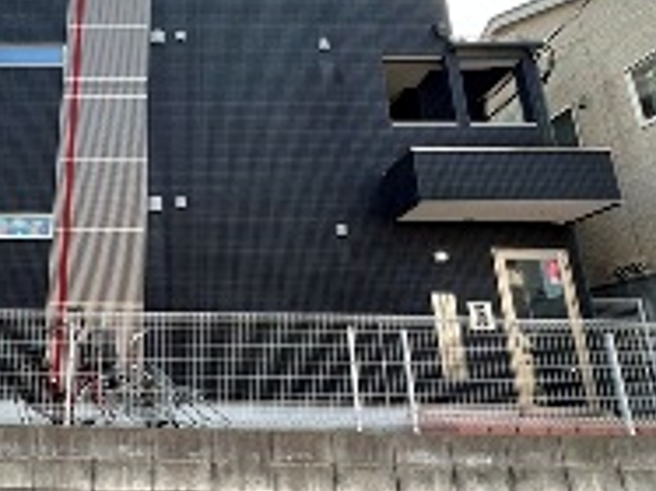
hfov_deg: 56.2
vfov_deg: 46.6
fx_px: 568
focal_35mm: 30
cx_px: 144
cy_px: 203
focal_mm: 2.22
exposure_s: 1/299
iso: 40
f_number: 2.2
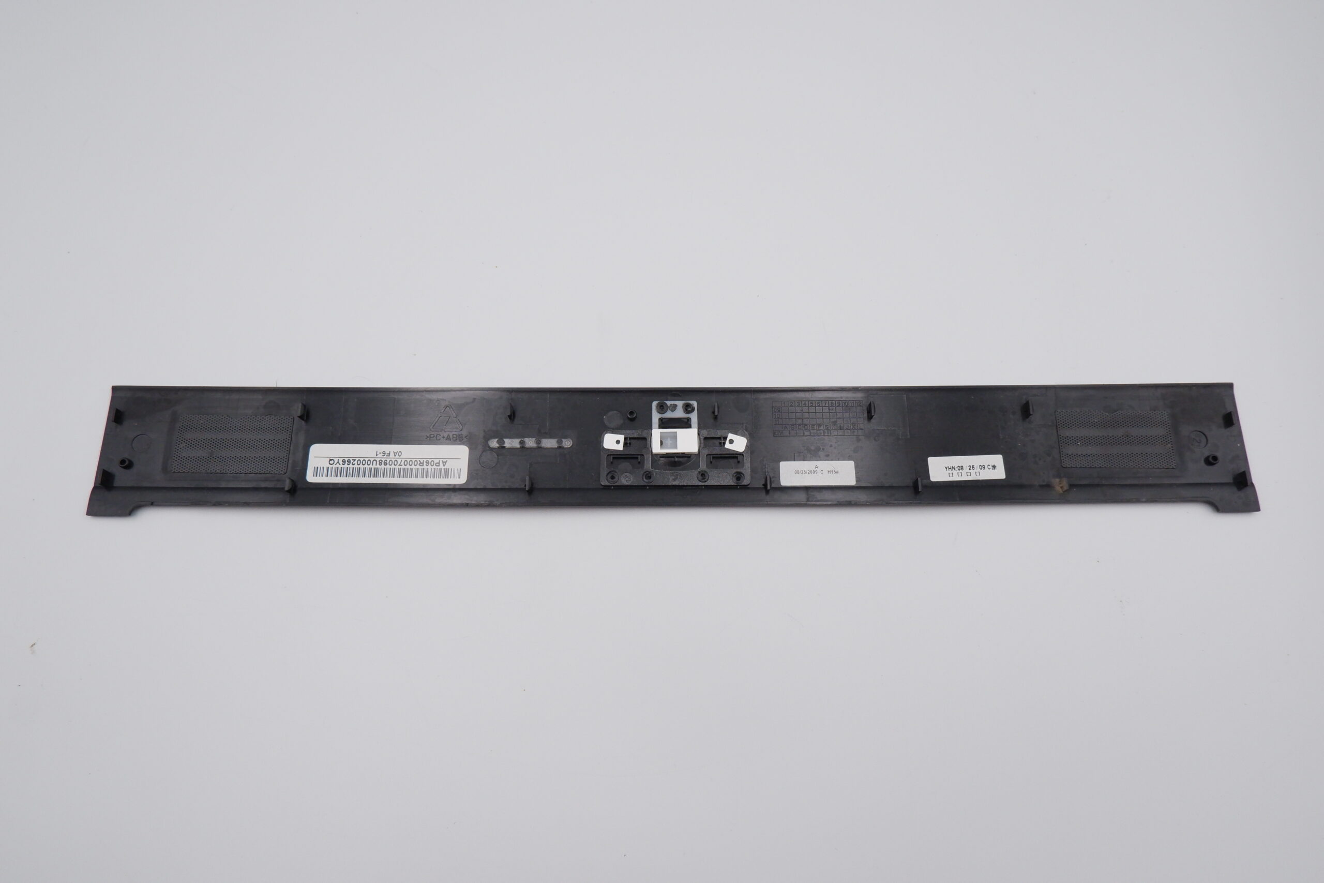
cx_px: 662
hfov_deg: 76.1
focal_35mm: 23
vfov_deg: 55.1
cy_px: 442
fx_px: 846
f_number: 7.1
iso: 1250
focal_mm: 15.6
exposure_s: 1/400
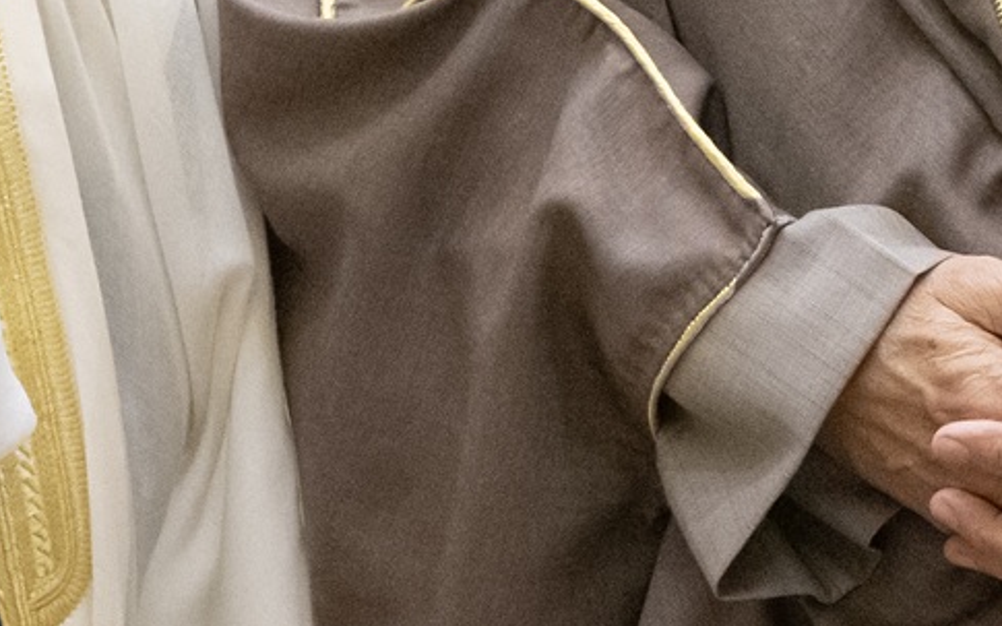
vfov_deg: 4.1
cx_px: 965
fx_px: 8601
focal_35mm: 315
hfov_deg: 6.6
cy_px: -566
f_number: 4.5
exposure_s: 1/160
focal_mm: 50
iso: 6400
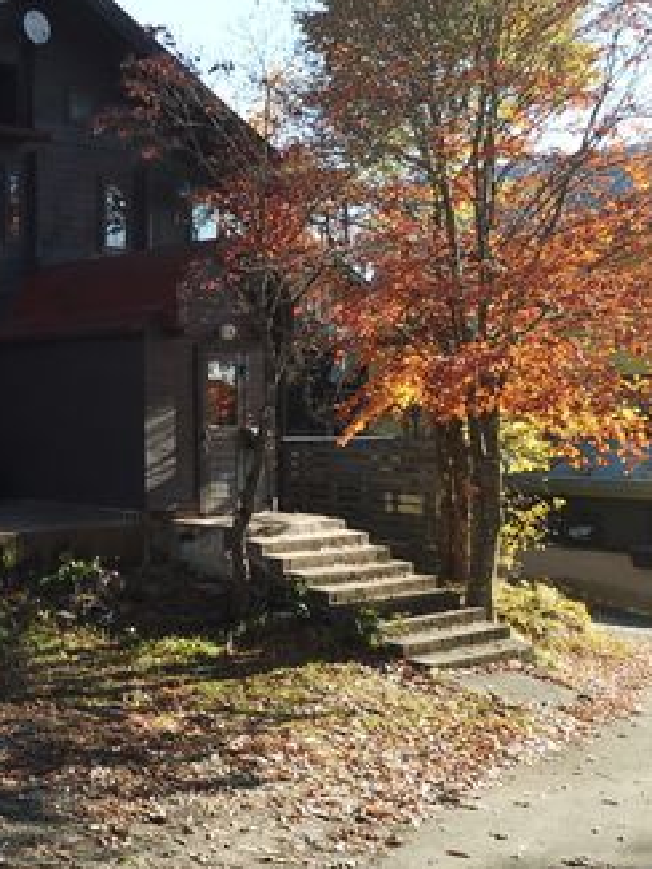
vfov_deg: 39.5
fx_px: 1205
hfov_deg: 27.2
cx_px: -104
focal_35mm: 48
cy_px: 345
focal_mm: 4.73
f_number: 2.2
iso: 109
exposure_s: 1/50
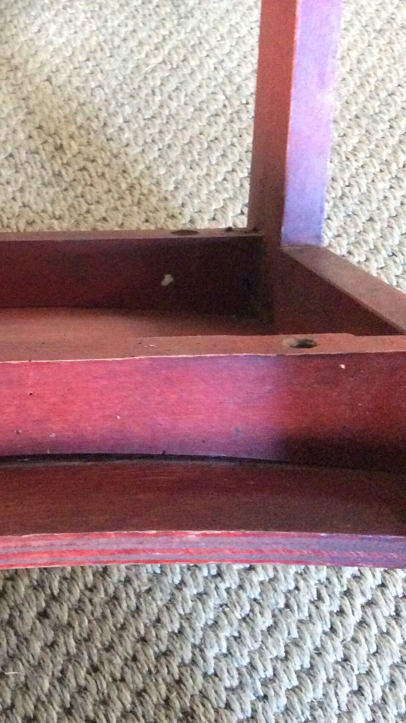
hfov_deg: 24.5
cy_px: 359
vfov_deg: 43.7
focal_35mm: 47
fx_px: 900
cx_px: 25
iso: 500
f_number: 2.4
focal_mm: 3.3
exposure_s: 1/17
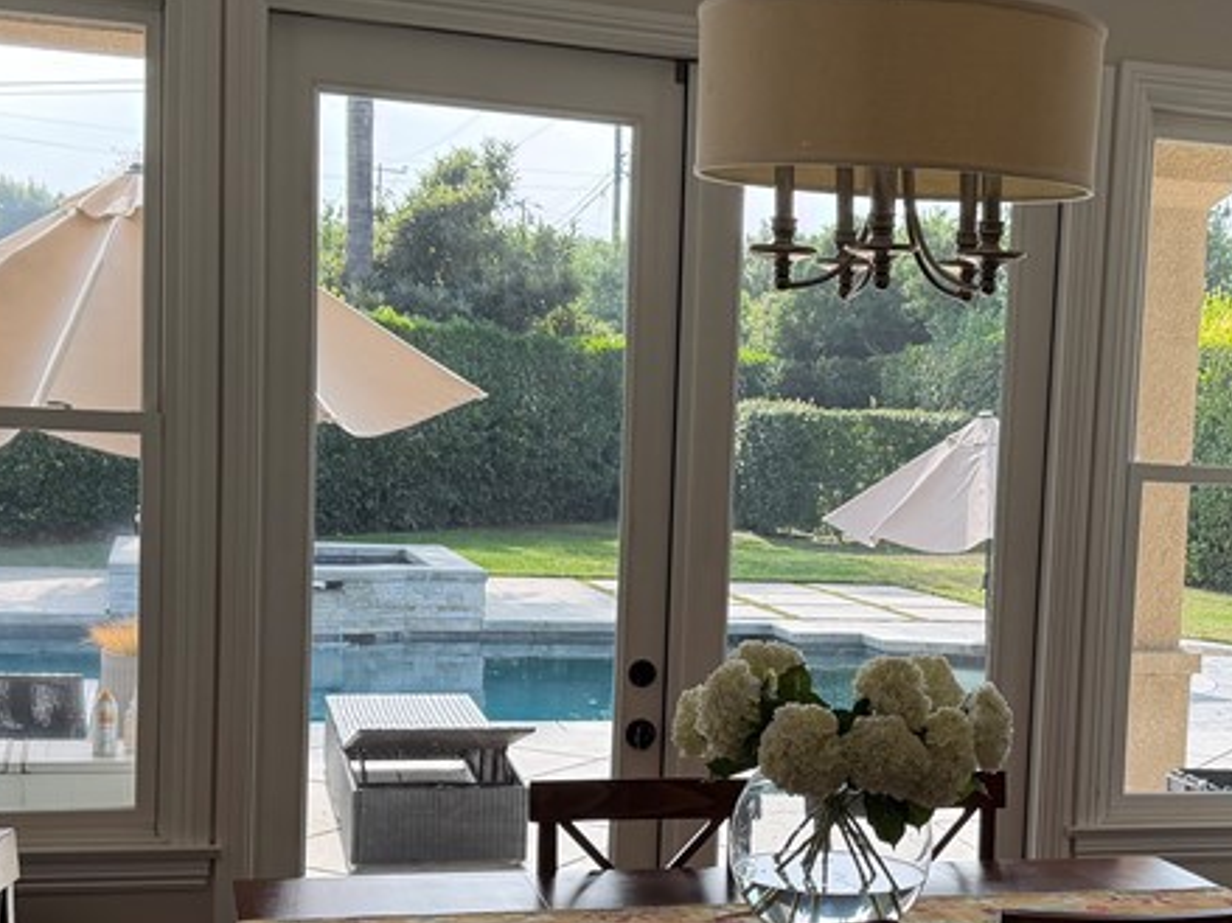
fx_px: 1993
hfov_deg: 34.0
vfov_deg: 26.0
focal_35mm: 56
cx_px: 839
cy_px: 612
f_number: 1.78
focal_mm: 6.76
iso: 100
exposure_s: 1/805
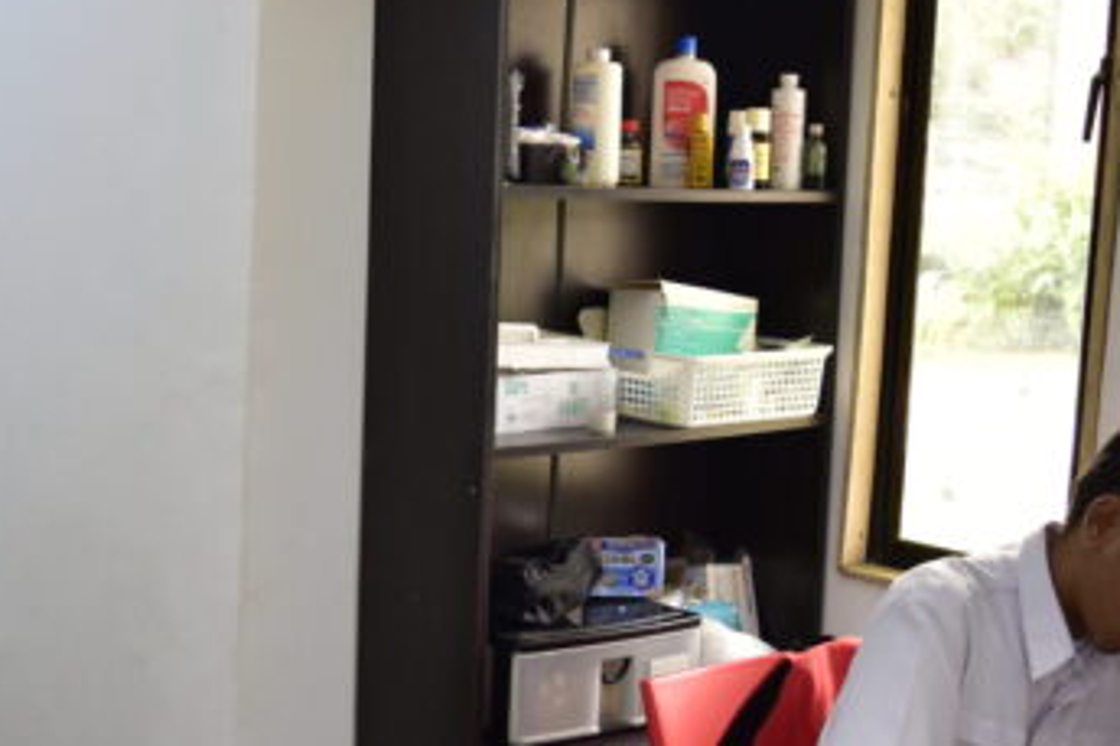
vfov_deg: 20.2
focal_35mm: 67
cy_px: 502
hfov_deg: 29.9
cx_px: 394
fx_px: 2083
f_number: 4
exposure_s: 1/60
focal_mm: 20
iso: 500
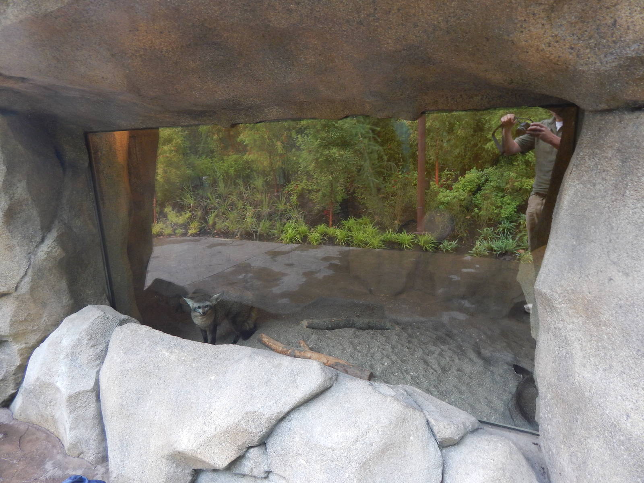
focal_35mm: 23
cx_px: 322
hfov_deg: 73.9
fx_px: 428
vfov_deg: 58.9
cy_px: 242
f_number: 3
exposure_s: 1/30
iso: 220
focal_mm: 4
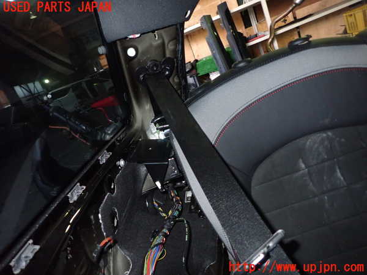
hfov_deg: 69.4
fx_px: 265
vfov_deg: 54.9
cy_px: 138
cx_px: 184
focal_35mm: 25
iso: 800
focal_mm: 4.5
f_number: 5.6
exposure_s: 1/30
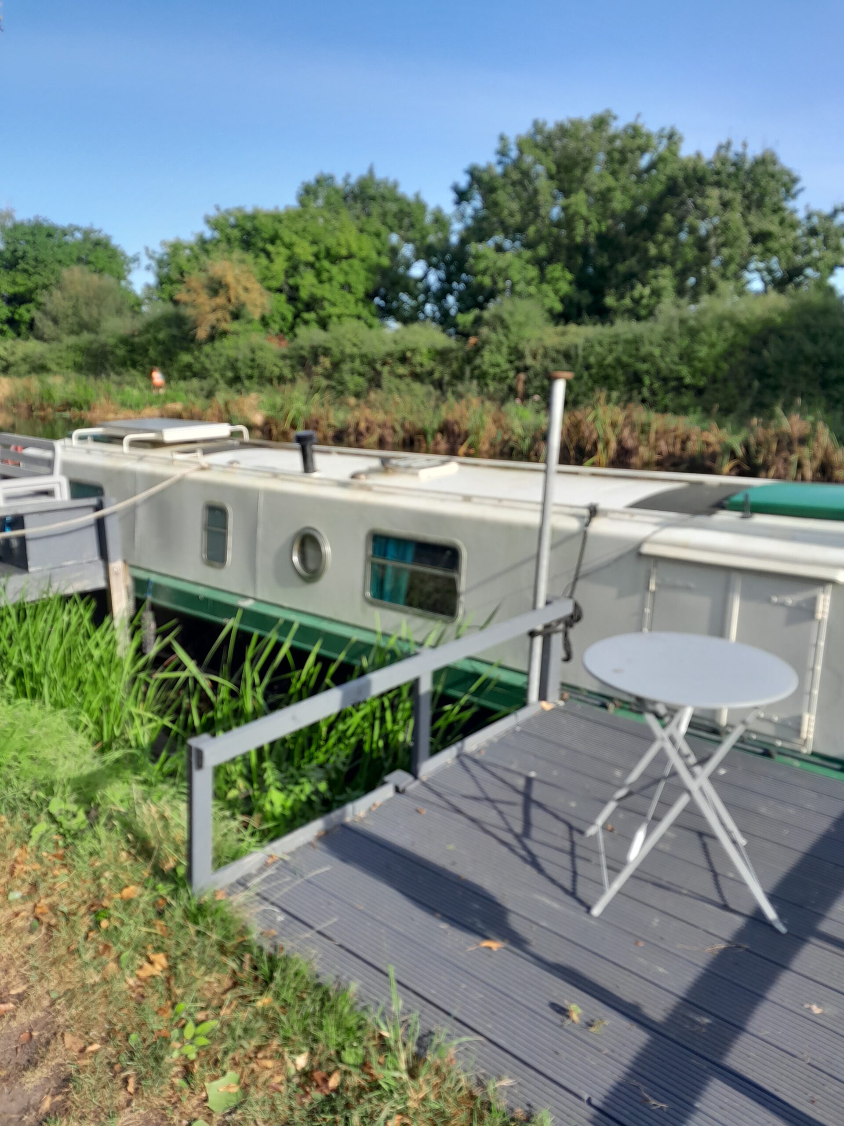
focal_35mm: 27
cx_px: 422
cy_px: 563
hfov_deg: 51.4
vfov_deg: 65.3
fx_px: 878
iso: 40
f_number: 1.8
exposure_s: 1/241
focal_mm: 4
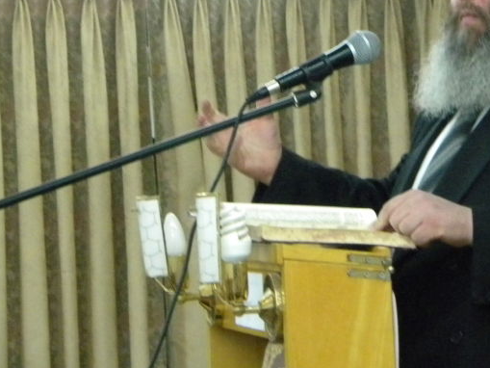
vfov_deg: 8.9
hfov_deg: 11.7
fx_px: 2364
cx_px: 484
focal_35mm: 167
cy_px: 76
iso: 800
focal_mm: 15.1
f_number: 4.5
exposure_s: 1/45.2
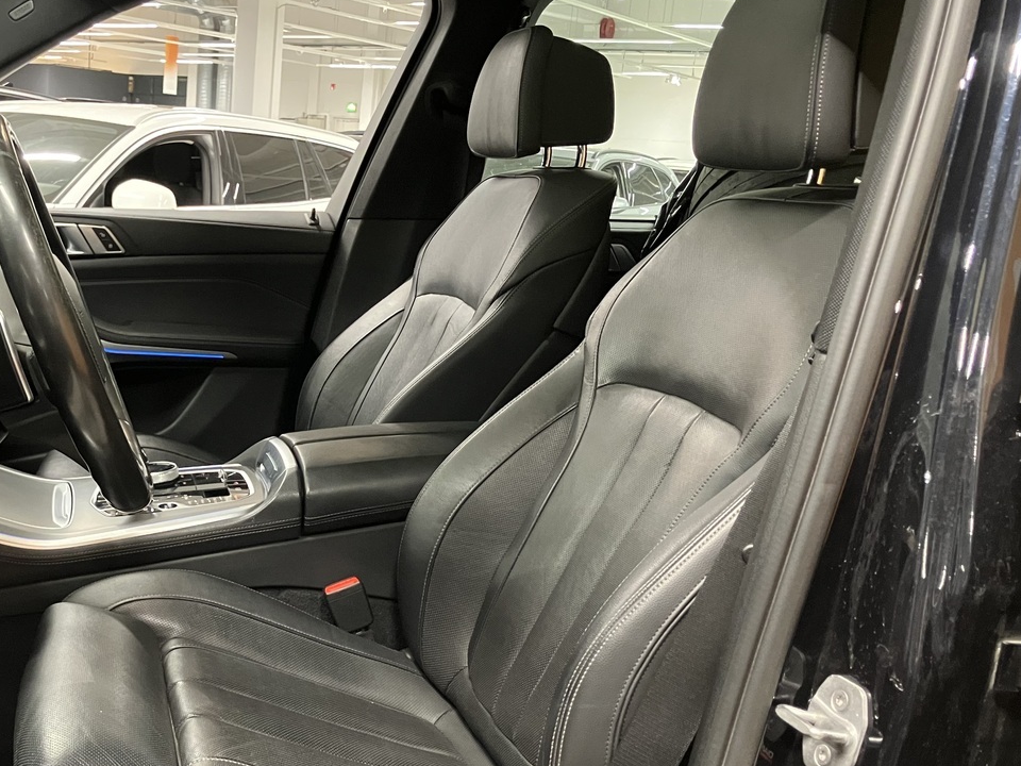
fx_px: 1239
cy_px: 448
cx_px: 298
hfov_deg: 43.8
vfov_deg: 34.3
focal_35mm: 42
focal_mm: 3.99
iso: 400
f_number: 1.8
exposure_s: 1/33
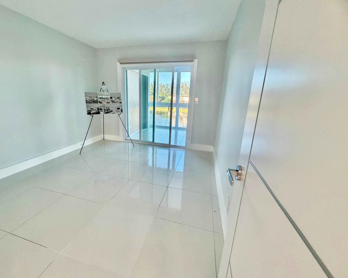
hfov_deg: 96.6
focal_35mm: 15
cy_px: 137
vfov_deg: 84.0
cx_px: 159
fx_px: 154
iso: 320
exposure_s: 1/120
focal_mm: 2.22
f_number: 2.2
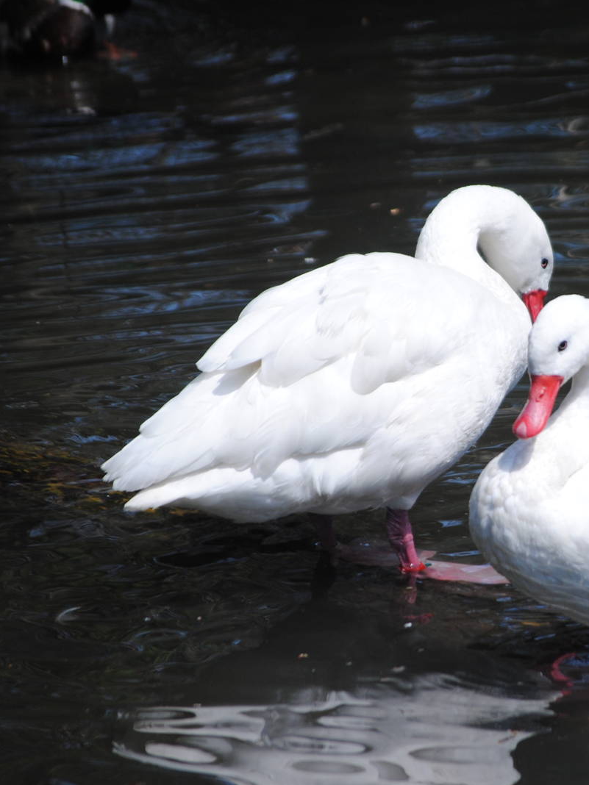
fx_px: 7850
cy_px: 392
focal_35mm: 346
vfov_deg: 5.7
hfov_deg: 4.3
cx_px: 540
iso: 200
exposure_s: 1/800
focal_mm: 160
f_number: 5.3
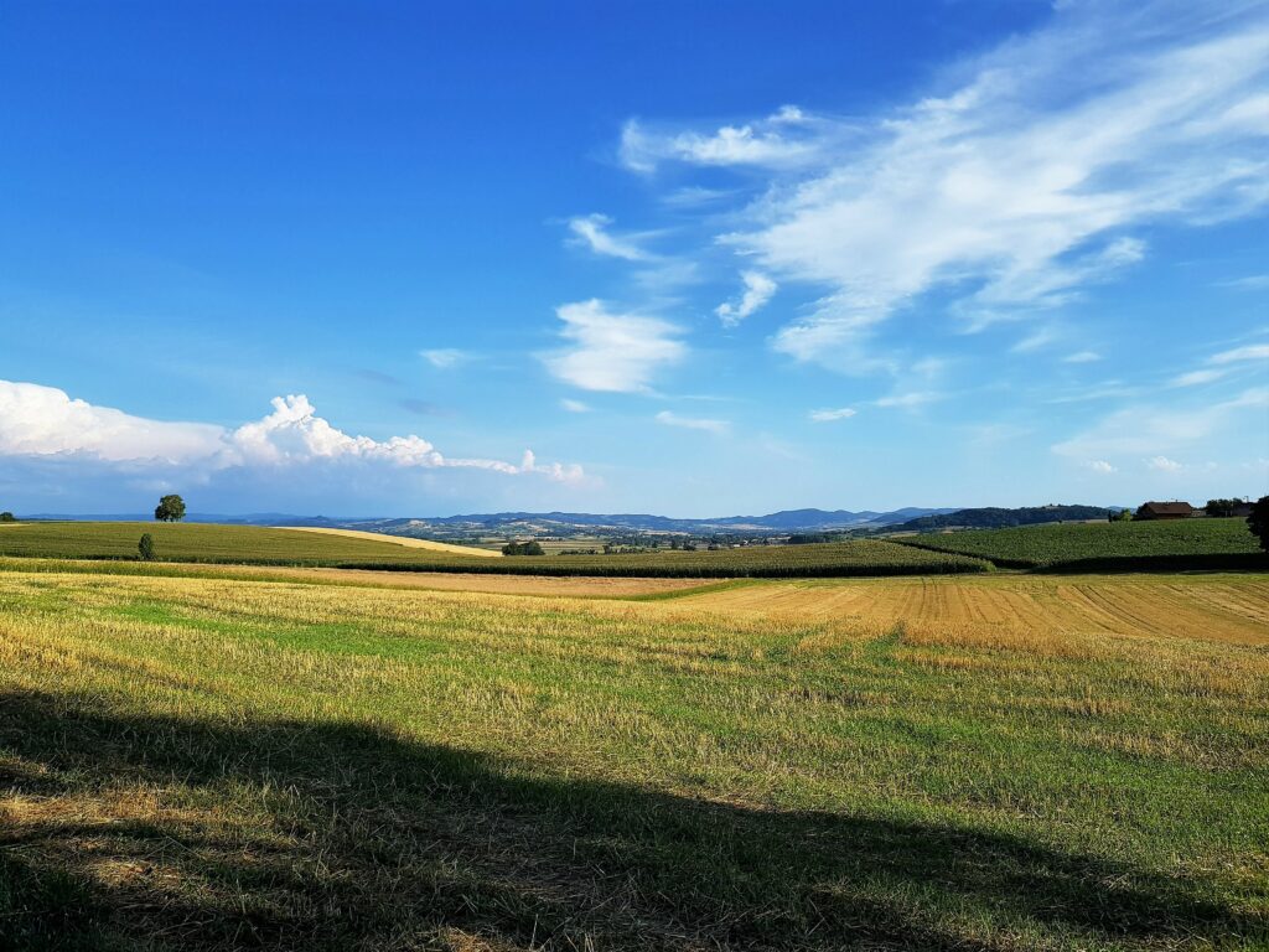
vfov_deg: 53.1
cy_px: 476
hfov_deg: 67.3
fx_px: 953
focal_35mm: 26
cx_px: 634
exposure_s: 1/2104
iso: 40
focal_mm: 4.2
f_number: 1.7
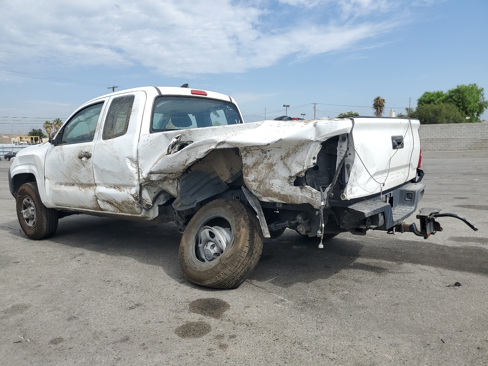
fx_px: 367
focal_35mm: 26
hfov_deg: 67.3
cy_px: 183
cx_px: 244
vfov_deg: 53.1
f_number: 1.5
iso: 50
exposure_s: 1/3333
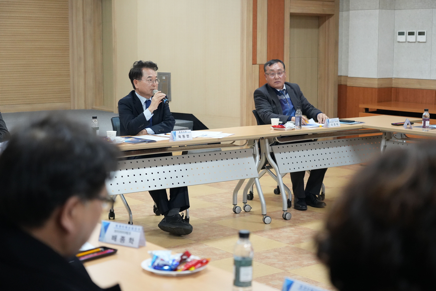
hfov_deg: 31.4
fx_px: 775
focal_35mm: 64
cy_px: 147
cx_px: 220
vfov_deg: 21.2
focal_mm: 63
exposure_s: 1/250
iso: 5000
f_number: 4
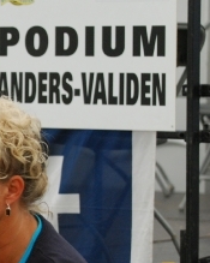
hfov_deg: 5.3
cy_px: 195
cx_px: -136
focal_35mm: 289
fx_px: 2249
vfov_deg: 6.7
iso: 800
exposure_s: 1/160
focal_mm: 75
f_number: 4.8
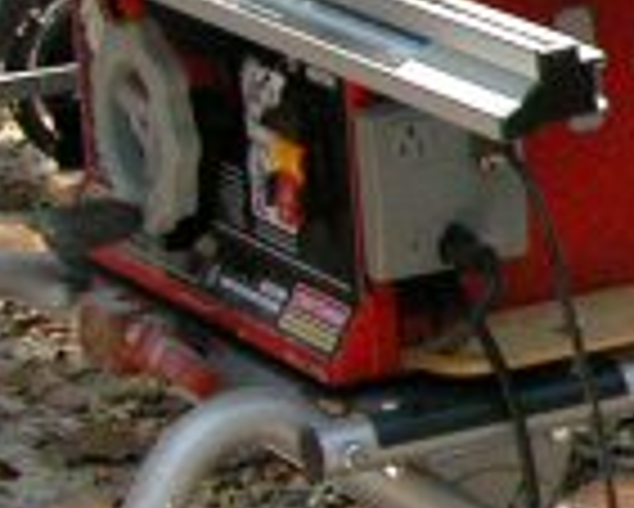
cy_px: 200
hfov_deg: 6.9
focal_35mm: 261
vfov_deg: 5.9
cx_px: 1614
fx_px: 4901
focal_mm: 10.7
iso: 400
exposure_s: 1/608
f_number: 3.7
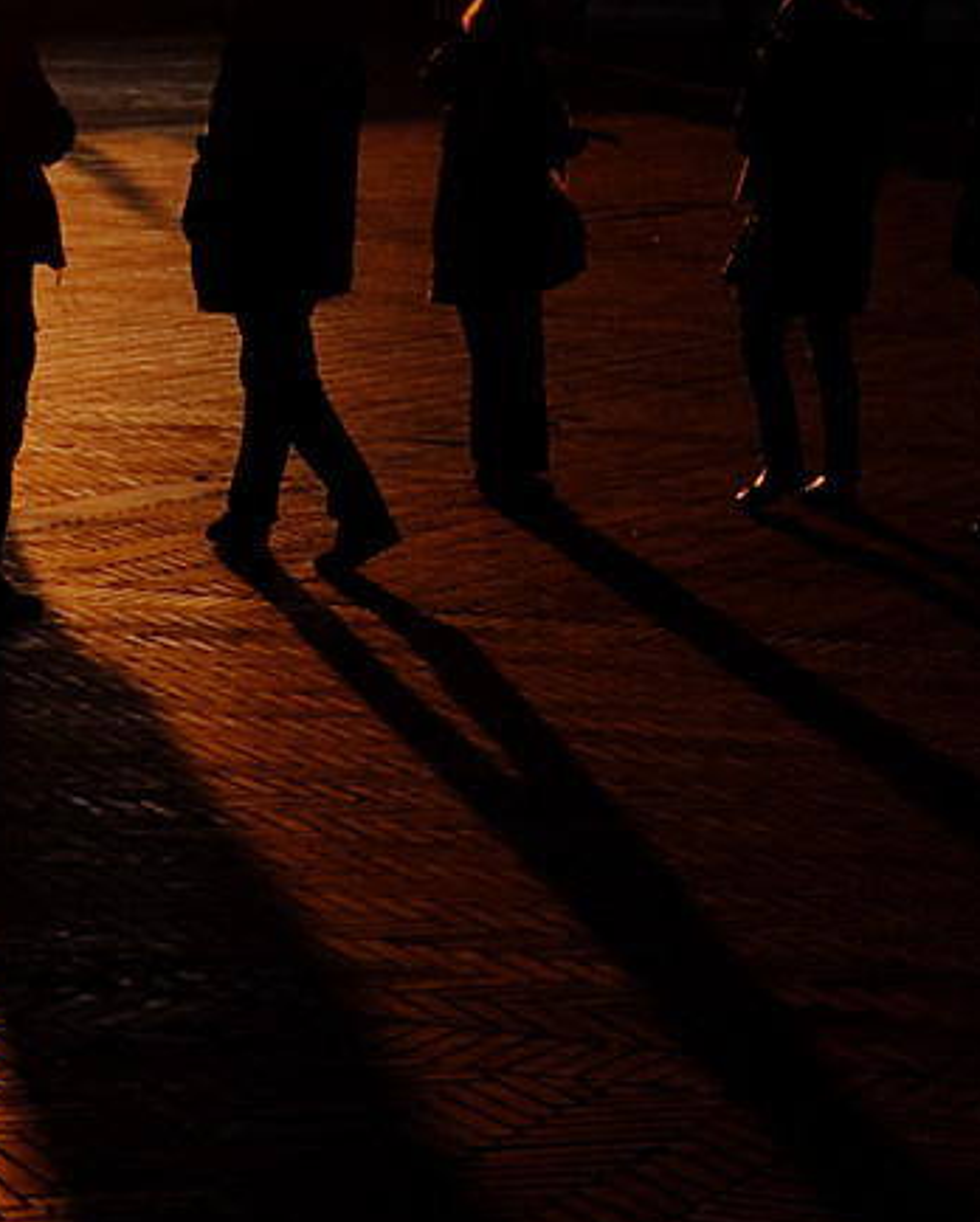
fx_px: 5069
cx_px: 366
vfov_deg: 12.8
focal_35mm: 140
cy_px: -769
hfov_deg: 11.0
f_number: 4
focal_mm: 18
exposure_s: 1/2000
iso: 200
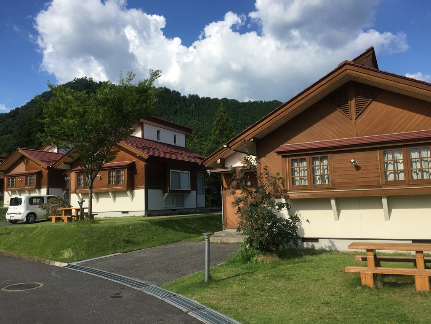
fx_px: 361
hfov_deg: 61.7
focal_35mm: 29
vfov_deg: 48.2
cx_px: 216
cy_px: 162
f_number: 2.2
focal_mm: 4.15
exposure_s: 1/2198
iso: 32
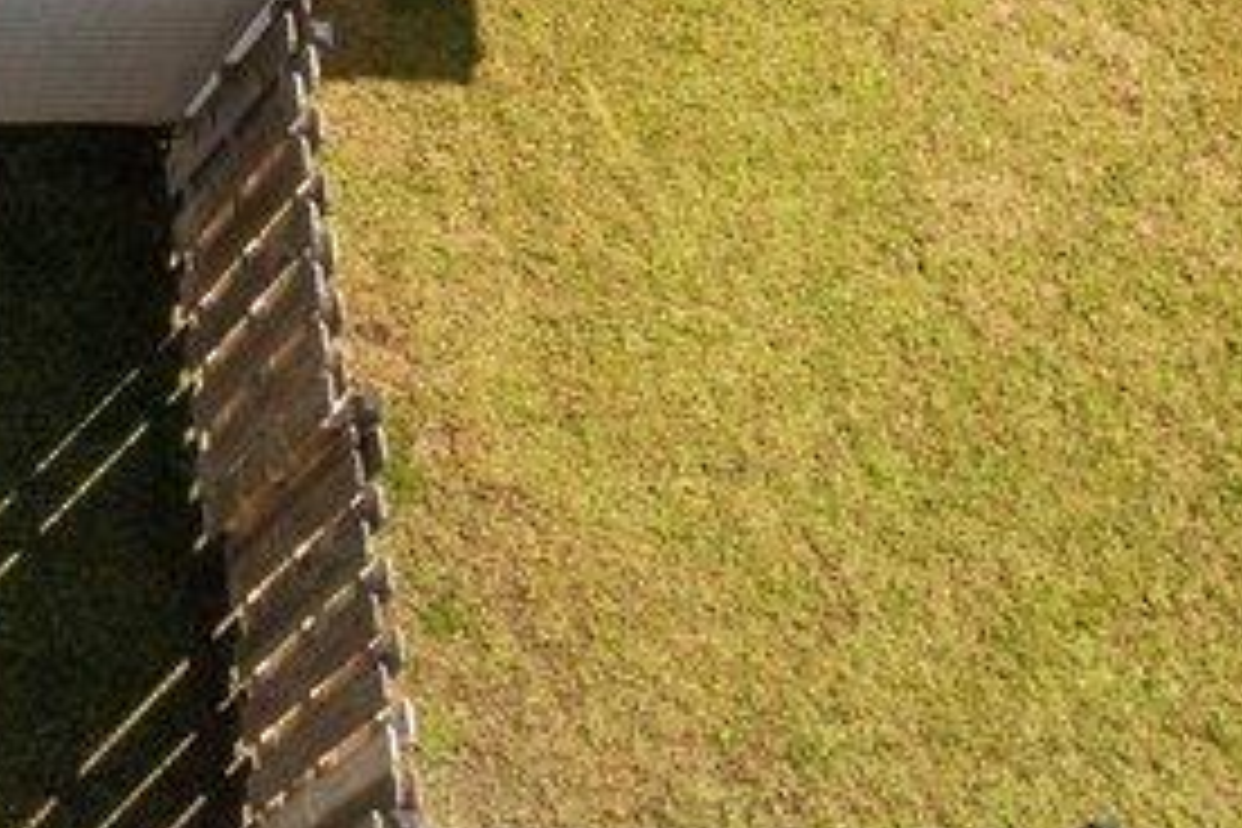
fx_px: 7175
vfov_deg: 6.2
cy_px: -1314
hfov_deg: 9.1
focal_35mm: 208
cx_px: -1508
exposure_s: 1/320
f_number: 5
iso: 100
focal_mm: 10.26
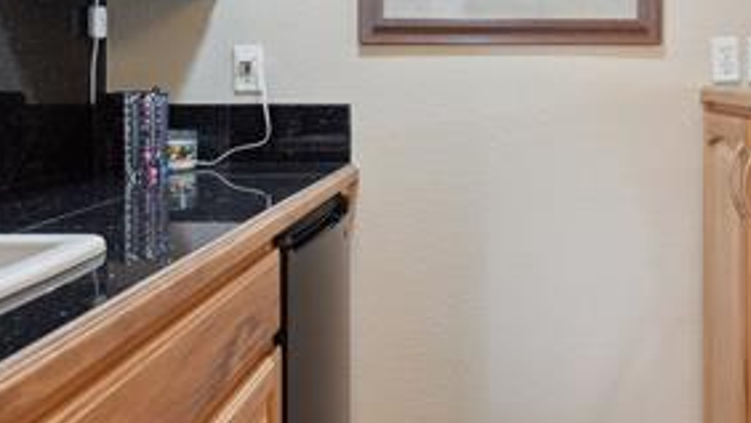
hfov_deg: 51.2
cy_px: 74
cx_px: 533
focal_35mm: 38
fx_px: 757
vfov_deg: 30.4
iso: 500
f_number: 6.3
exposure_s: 1/4
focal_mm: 16
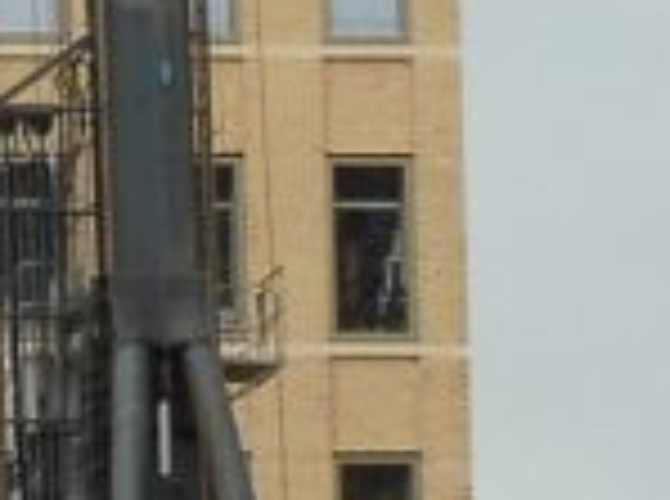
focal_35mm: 515
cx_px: -1538
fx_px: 9944
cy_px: 795
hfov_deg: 3.7
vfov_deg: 2.9
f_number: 6.3
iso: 100
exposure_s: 1/125
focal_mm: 13.3
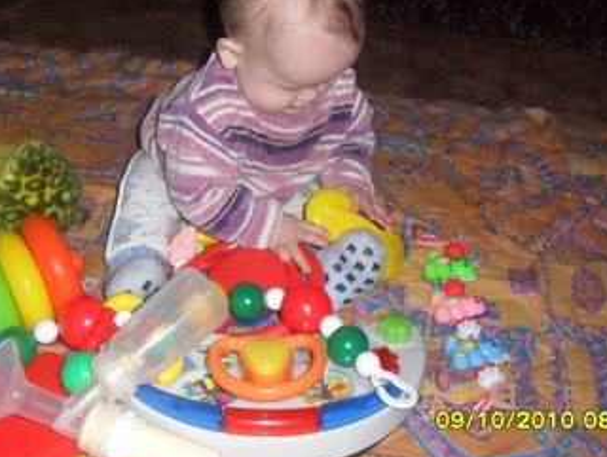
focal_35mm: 52
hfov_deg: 36.8
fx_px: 913
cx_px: 300
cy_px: 161
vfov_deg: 28.0
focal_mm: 6.6
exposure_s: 1/45
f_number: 10.1
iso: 400
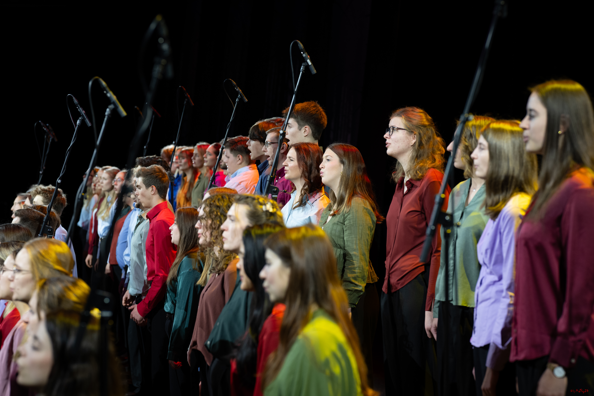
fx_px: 1402
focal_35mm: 85
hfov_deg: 23.9
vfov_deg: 16.1
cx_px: 297
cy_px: 198
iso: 800
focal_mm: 85
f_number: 3.5
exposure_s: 1/160
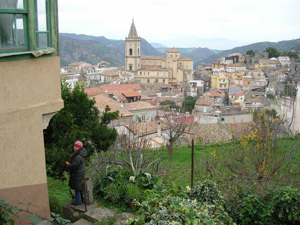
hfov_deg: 50.2
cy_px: 112
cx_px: 150
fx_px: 320
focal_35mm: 37
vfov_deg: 38.6
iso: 50
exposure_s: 1/156
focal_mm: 6.2
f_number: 2.7
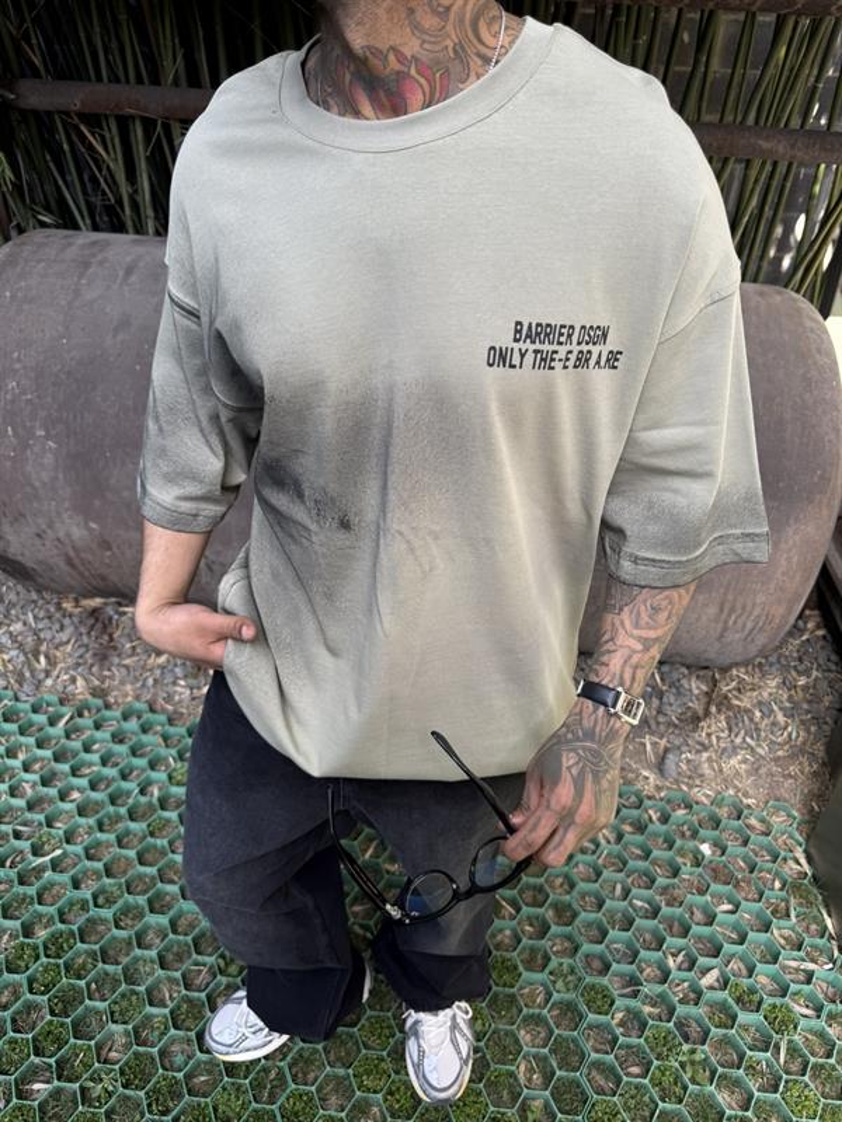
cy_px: 561
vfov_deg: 71.6
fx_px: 778
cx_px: 421
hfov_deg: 56.8
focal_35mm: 24
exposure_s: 1/186
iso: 64
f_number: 1.78
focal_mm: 6.76
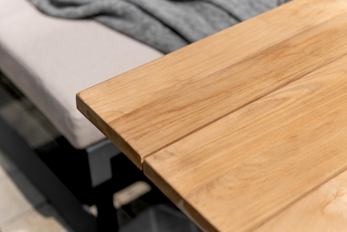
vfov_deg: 19.5
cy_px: 116
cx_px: 174
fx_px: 675
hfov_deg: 28.8
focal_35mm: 70
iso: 100
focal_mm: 70
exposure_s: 1/2500
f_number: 3.5
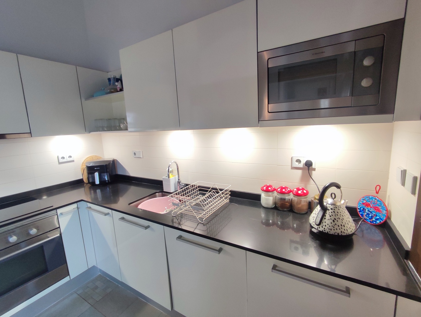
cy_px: 158
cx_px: 210
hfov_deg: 94.5
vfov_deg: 78.2
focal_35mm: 16
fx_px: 195
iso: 93
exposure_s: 1/33
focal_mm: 1.65
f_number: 2.2
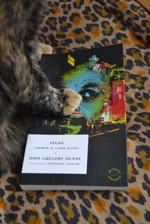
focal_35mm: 48
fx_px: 300
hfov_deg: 28.1
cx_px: 75
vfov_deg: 41.1
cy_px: 112
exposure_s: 1/20
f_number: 4.8
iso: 400
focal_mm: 32
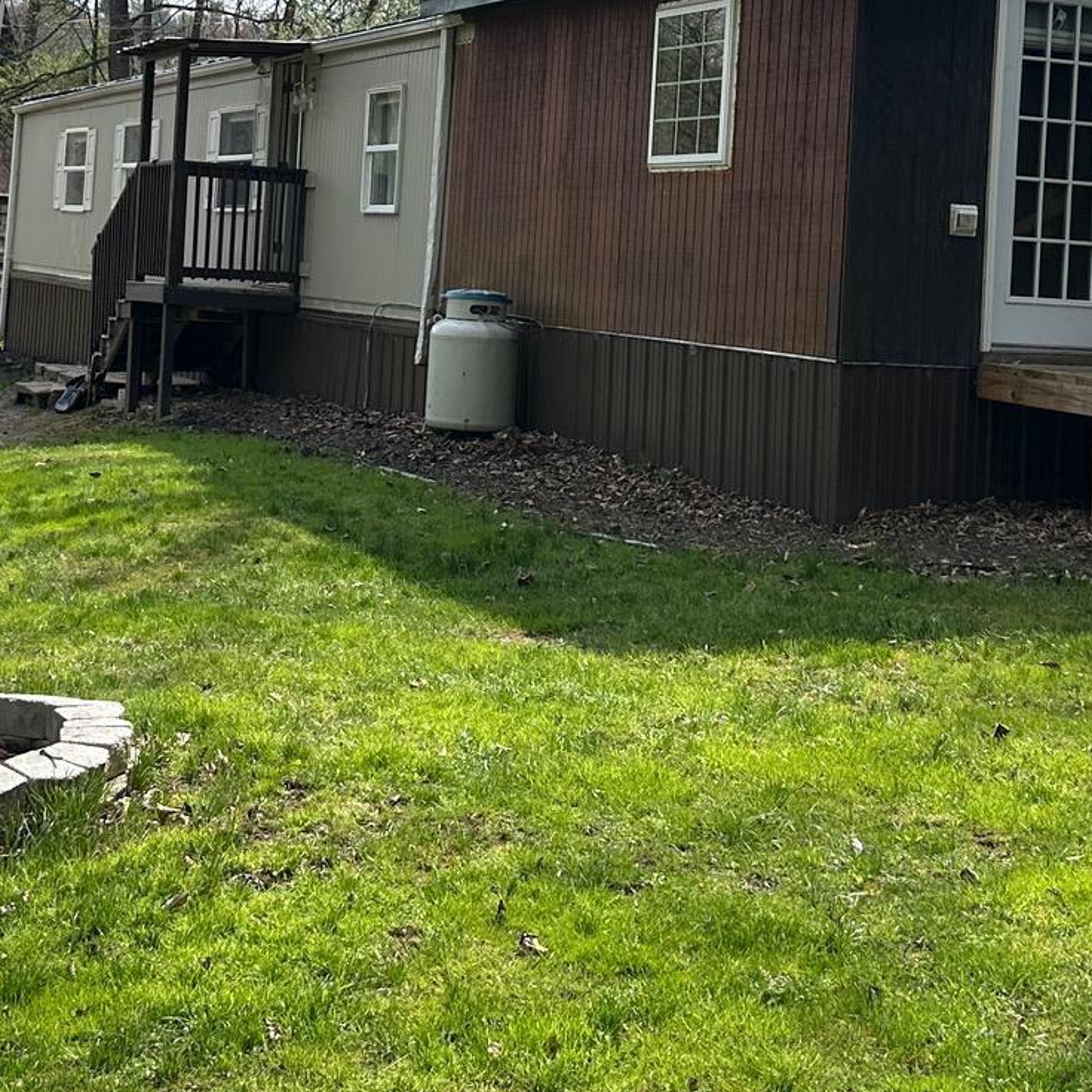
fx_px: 2106
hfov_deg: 29.0
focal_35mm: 59
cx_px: 484
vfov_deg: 28.4
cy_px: 211
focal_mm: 6.86
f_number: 1.78
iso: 80
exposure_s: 1/3356
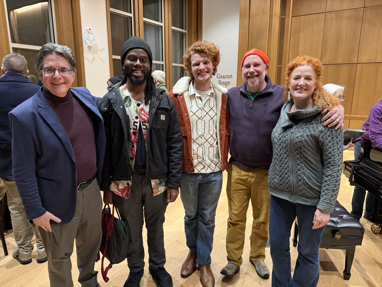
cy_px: 144
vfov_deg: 56.8
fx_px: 265
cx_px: 191
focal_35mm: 24
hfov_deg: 71.6
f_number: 1.78
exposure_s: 1/60
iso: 500
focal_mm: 6.76
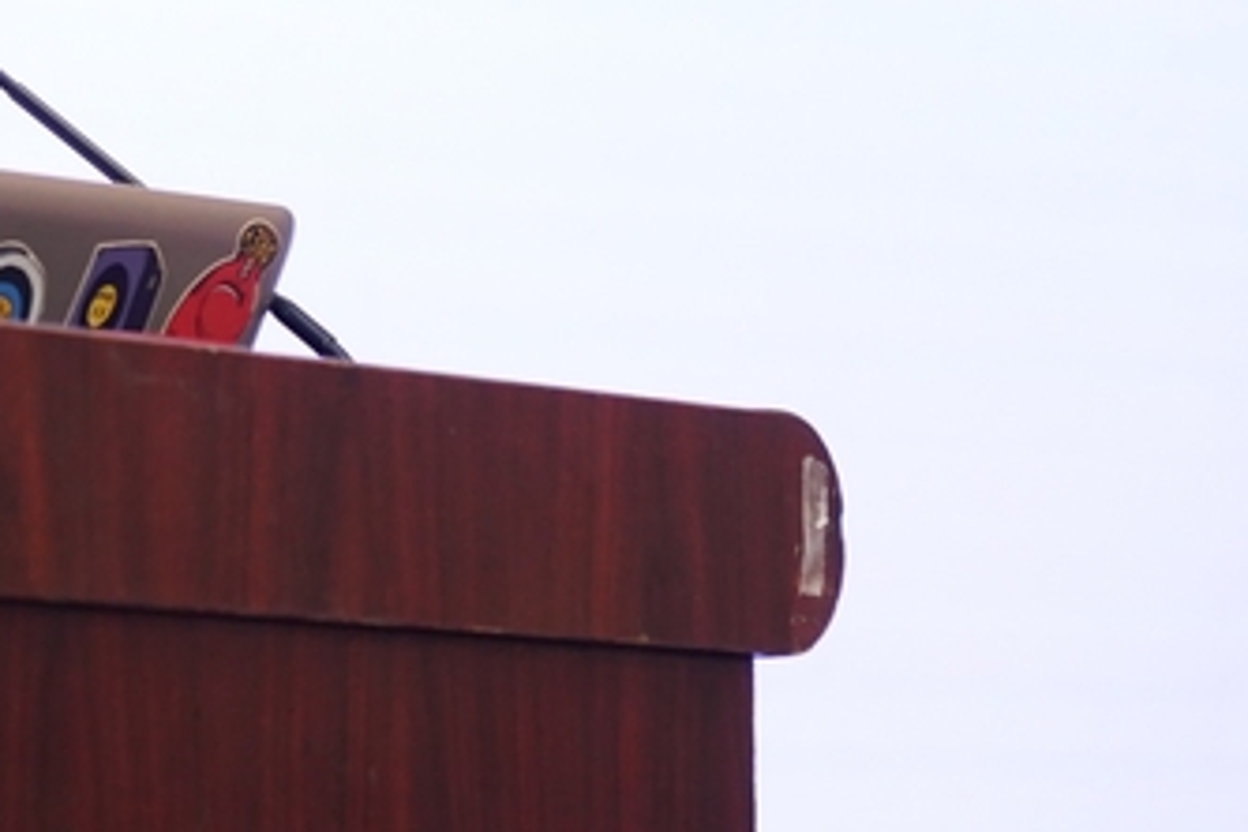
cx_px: -409
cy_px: -227
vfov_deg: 5.6
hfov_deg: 8.3
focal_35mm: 246
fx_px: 8527
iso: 2000
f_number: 4
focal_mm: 82
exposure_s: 1/100
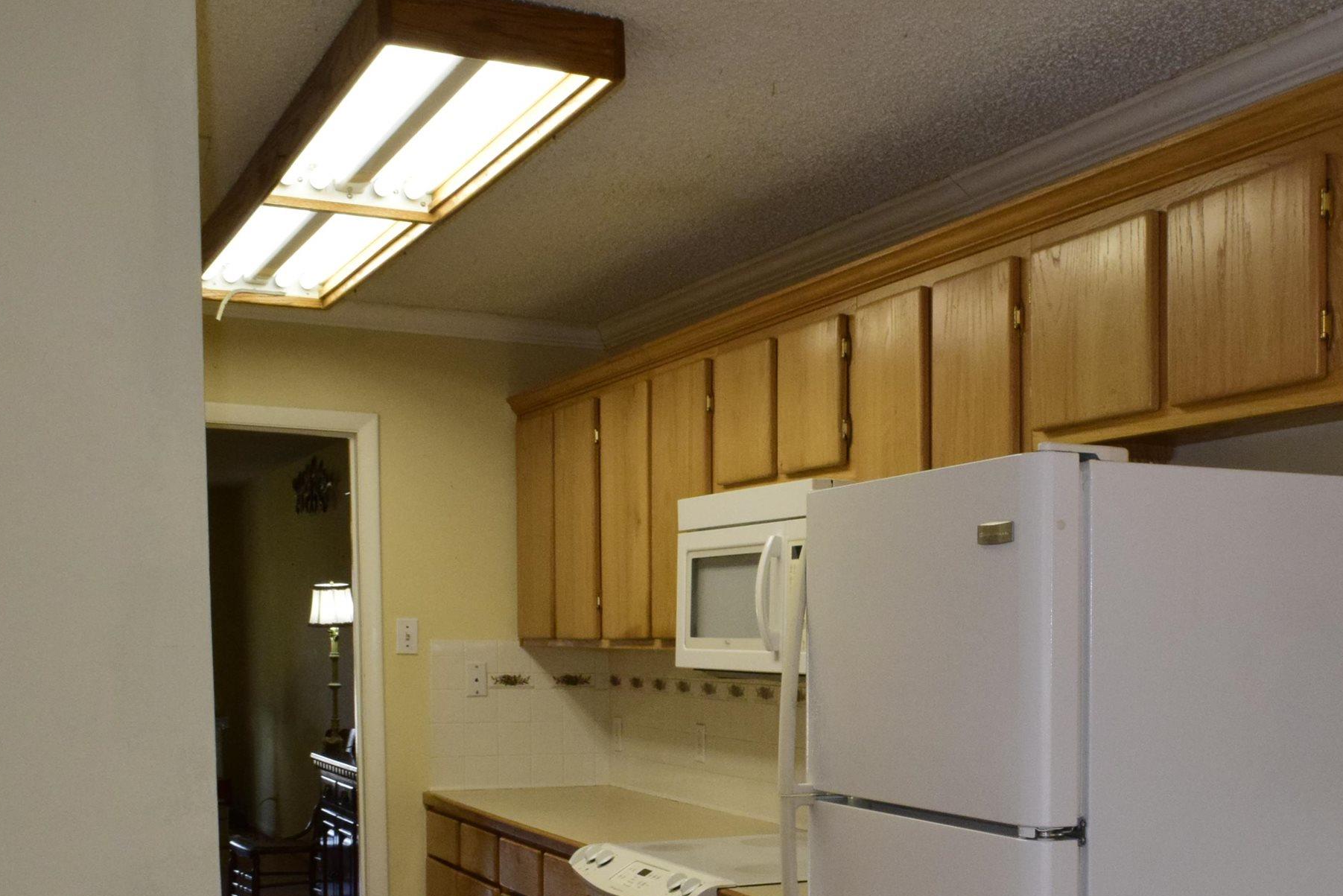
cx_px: 1014
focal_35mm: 46
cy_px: 751
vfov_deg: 28.5
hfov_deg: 41.4
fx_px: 1716
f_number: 16
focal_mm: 18
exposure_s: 1/60
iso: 2200
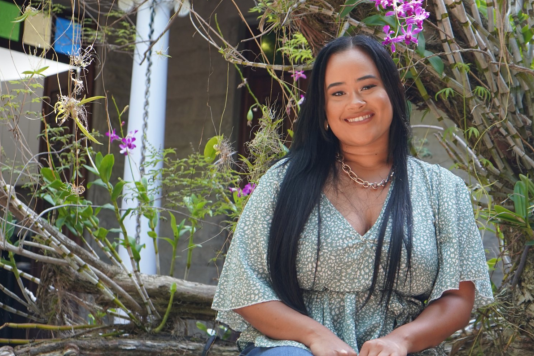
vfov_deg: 17.9
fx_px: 1127
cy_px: 221
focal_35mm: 76
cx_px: 328
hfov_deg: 26.6
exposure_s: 1/160
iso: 500
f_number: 4.5
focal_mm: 45
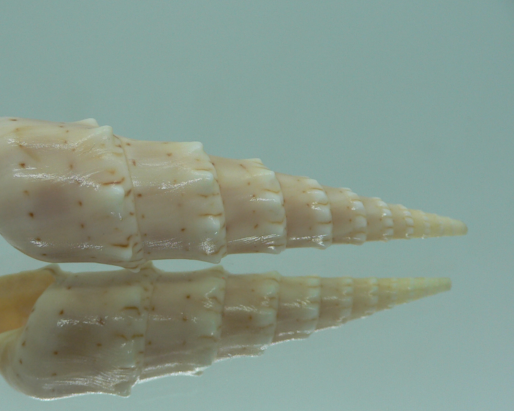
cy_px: 227
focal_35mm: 46
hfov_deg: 40.0
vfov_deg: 32.7
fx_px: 700
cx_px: 184
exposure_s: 1/60
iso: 80
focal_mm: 4.6
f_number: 2.8
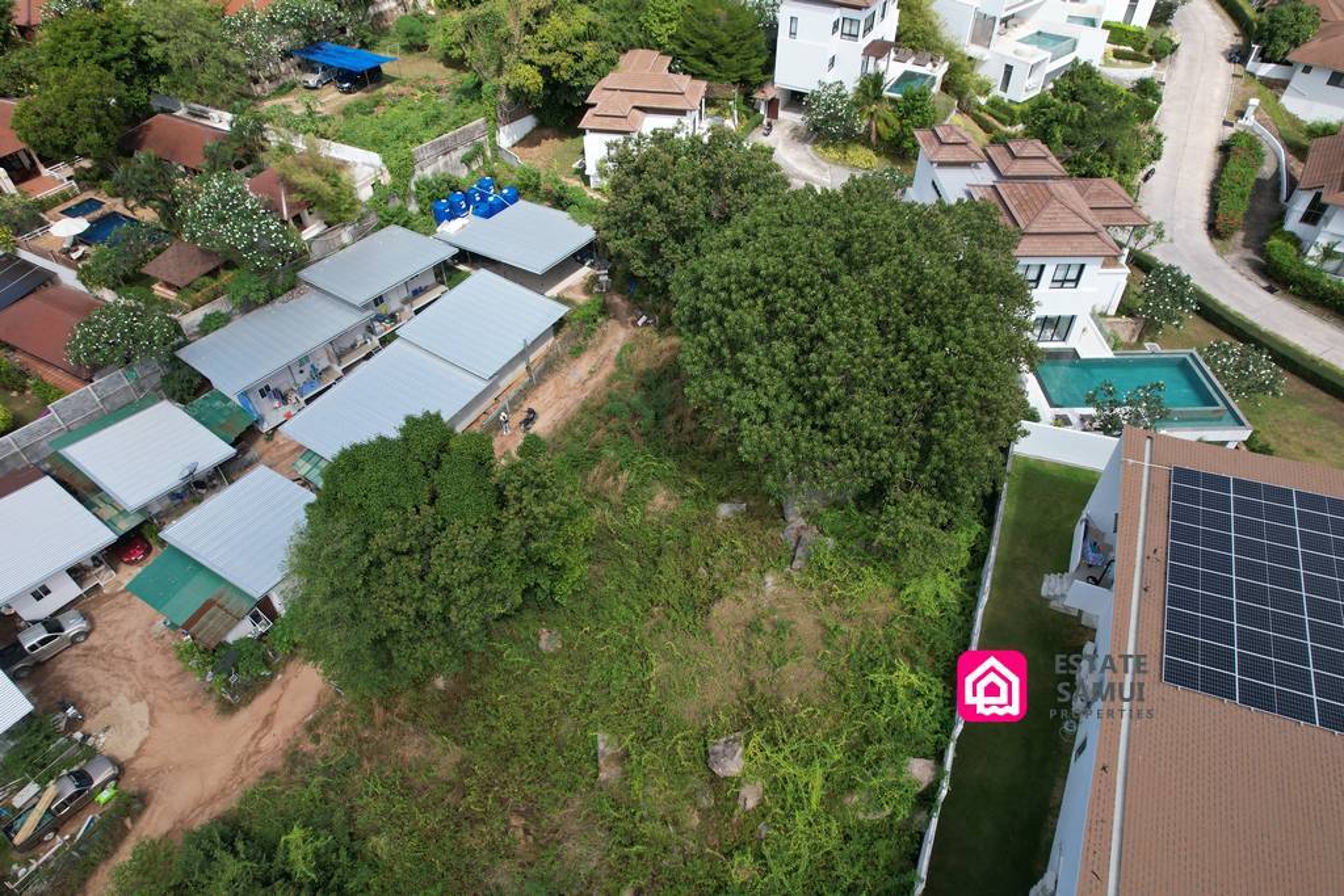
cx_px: 672
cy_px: 448
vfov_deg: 57.2
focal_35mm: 22
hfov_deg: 78.6
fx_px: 821
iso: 120
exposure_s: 1/500
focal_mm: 8.38
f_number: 2.8
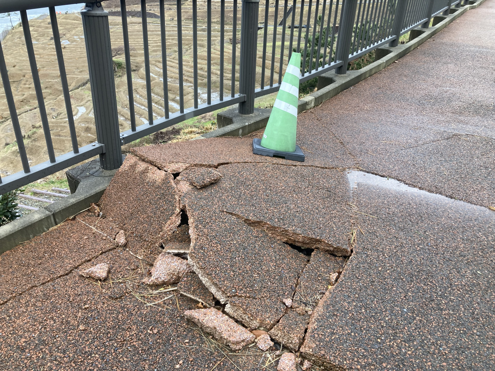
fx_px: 400
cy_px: 186
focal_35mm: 28
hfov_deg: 63.4
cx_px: 248
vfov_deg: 49.7
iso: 25
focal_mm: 3.99
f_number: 1.8
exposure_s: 1/121
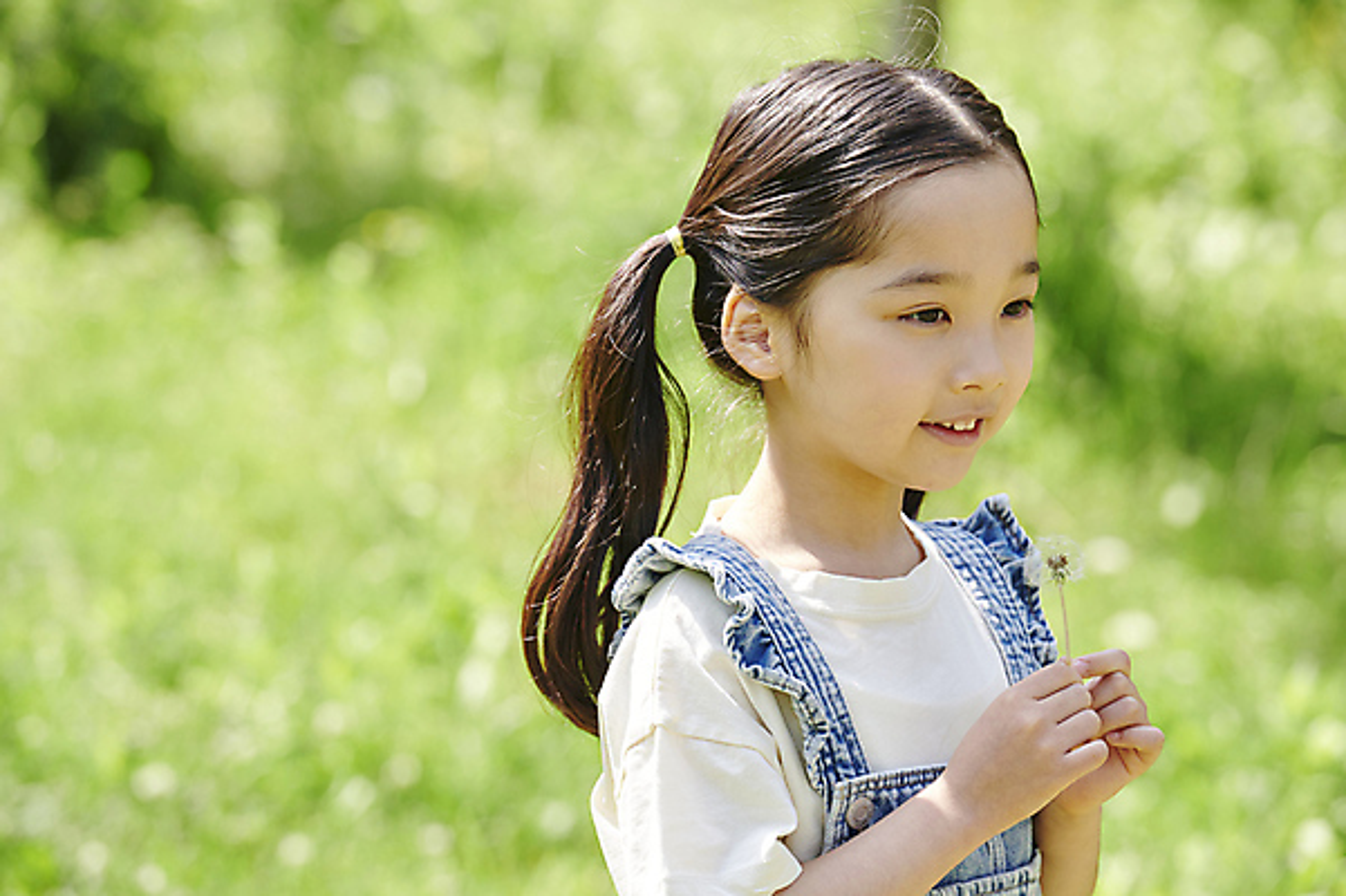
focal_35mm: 234
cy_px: 448
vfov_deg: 5.9
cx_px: 673
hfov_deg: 8.8
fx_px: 8744
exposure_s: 1/320
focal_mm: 195
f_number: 5
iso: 320
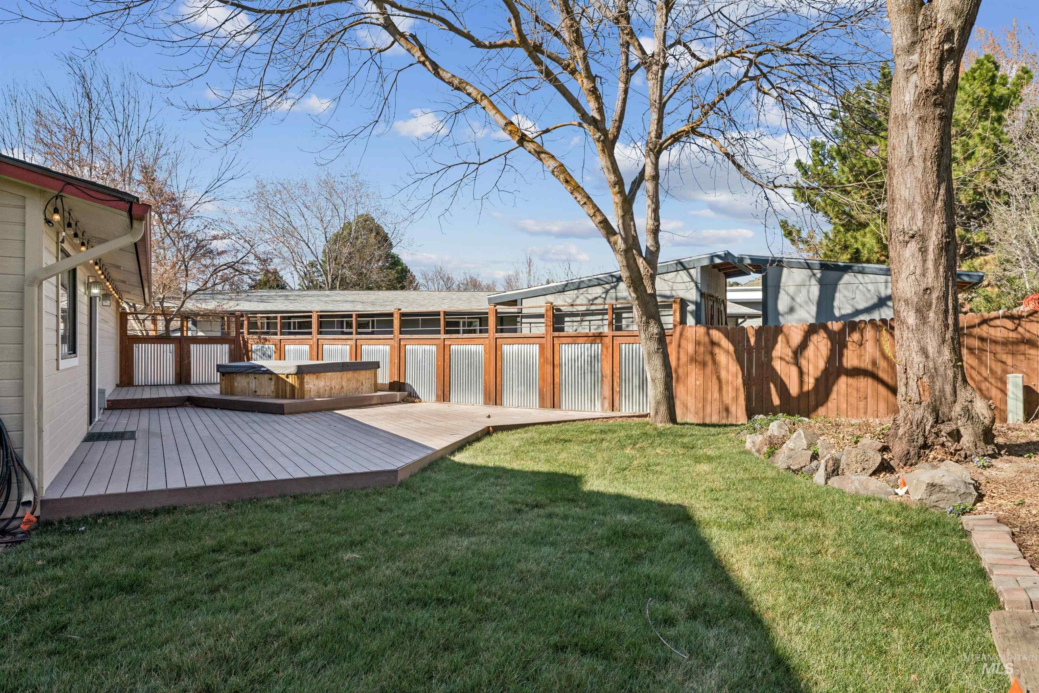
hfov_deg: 79.4
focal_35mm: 22
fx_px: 626
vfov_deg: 57.9
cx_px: 520
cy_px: 346
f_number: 13
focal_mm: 21.7
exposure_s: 1/160
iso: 400
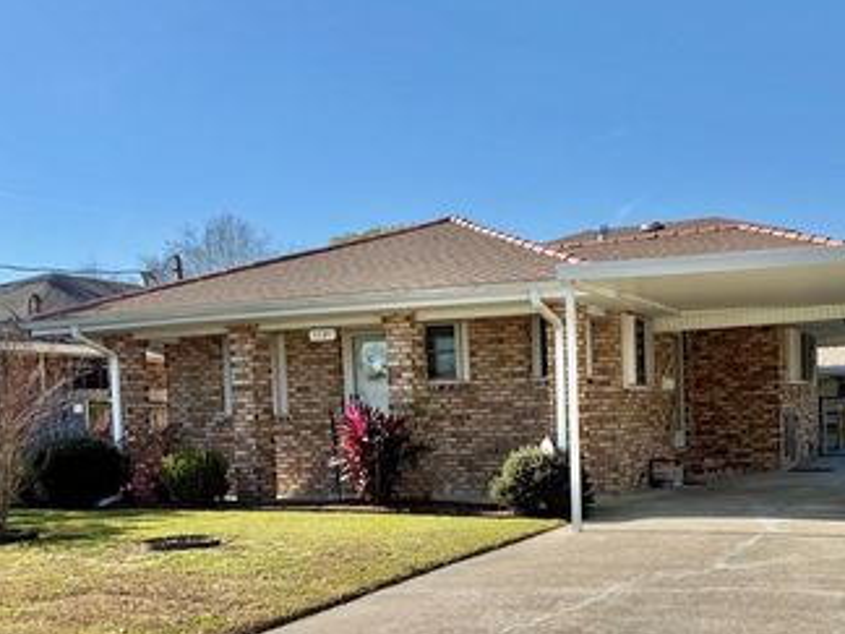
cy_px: 437
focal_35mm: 37
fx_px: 903
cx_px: 605
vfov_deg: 38.1
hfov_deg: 48.7
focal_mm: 6.76
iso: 80
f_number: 1.78
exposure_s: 1/5319
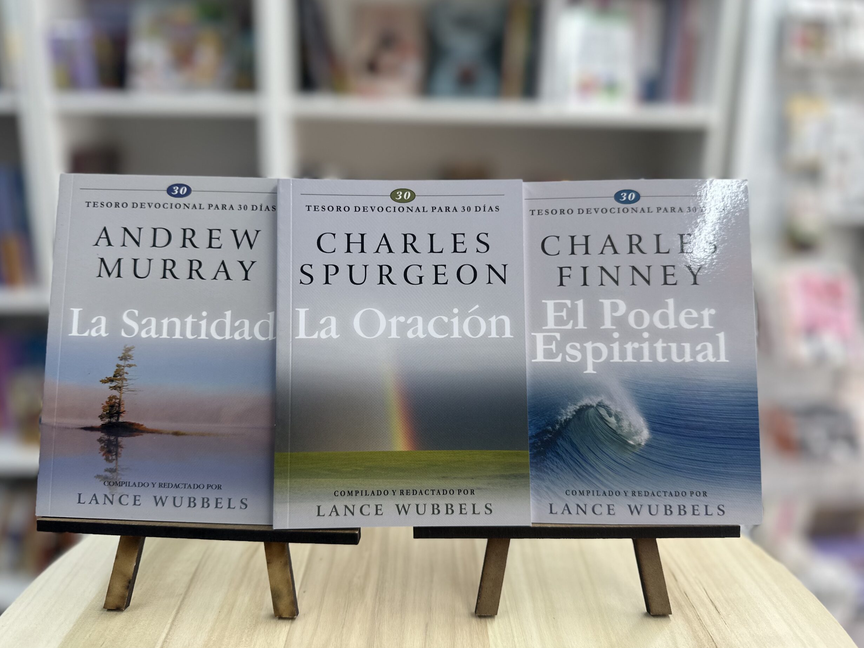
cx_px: 416
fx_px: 624
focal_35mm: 25
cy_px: 326
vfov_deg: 54.9
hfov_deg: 69.4
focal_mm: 6.86
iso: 100
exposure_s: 1/120
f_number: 1.78
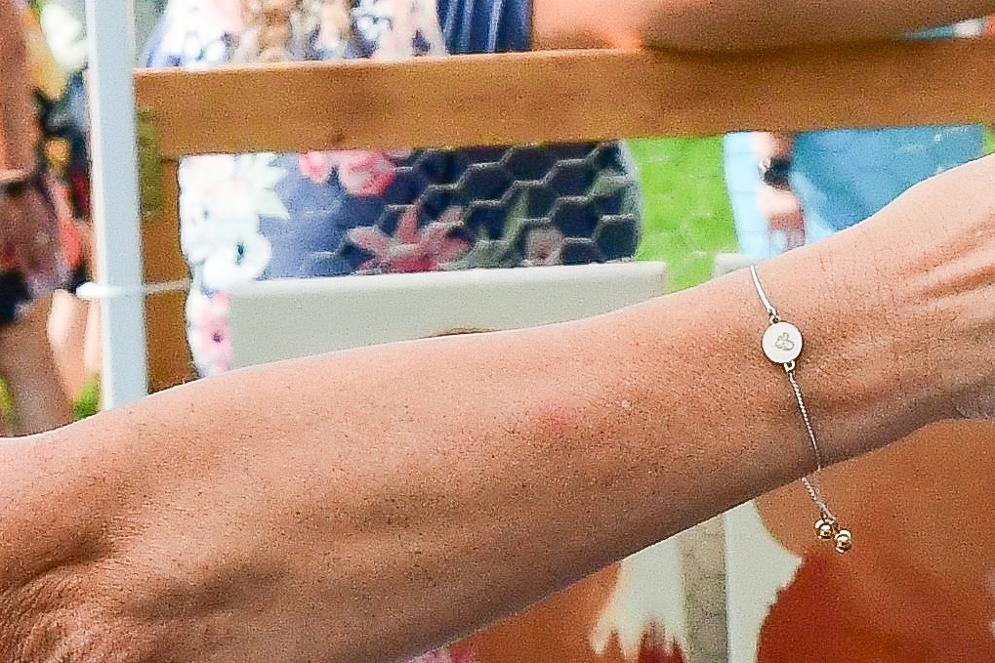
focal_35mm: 574
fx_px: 15861
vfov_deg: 2.4
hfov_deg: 3.6
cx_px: 616
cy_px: 579
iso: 1250
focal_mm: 70
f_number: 13
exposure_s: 1/1600
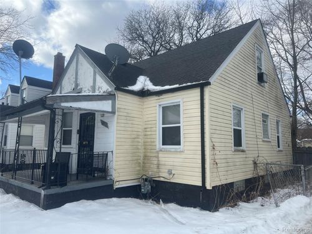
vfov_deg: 53.1
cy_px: 117
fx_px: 234
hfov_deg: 67.3
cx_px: 156
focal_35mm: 26
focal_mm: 5.7
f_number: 1.5
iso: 50
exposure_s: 1/4115
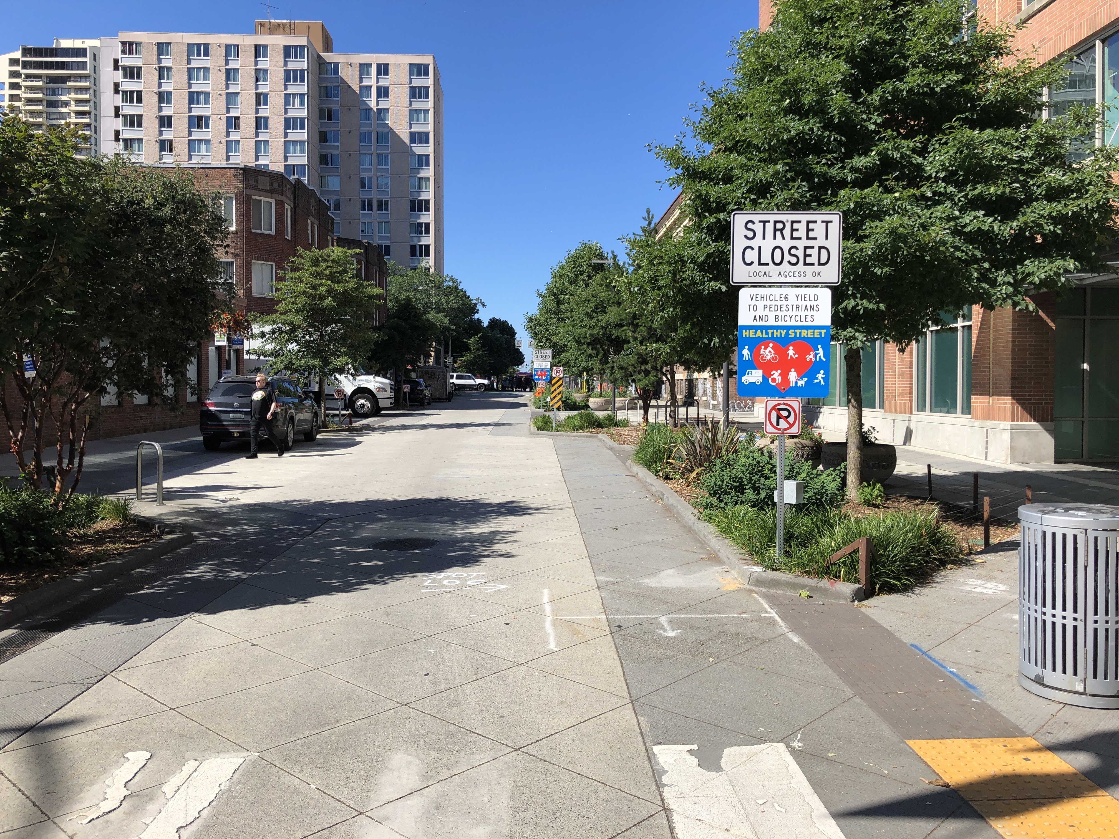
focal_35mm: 28
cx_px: 560
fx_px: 905
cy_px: 420
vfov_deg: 49.7
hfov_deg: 63.4
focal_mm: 3.99
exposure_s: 1/1517
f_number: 1.8
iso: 20
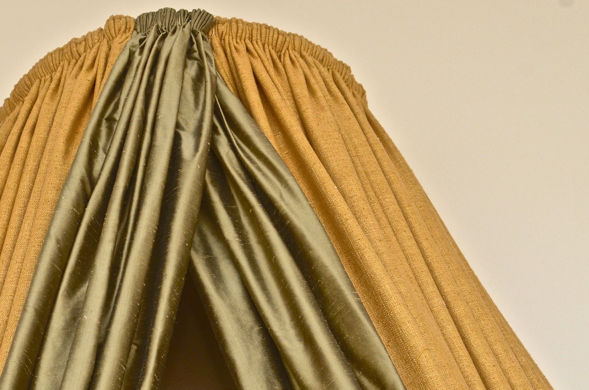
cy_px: 279
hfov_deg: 12.4
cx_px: 197
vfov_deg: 8.2
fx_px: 2711
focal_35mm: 166
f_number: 7.1
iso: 160
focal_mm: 70
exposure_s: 1/200
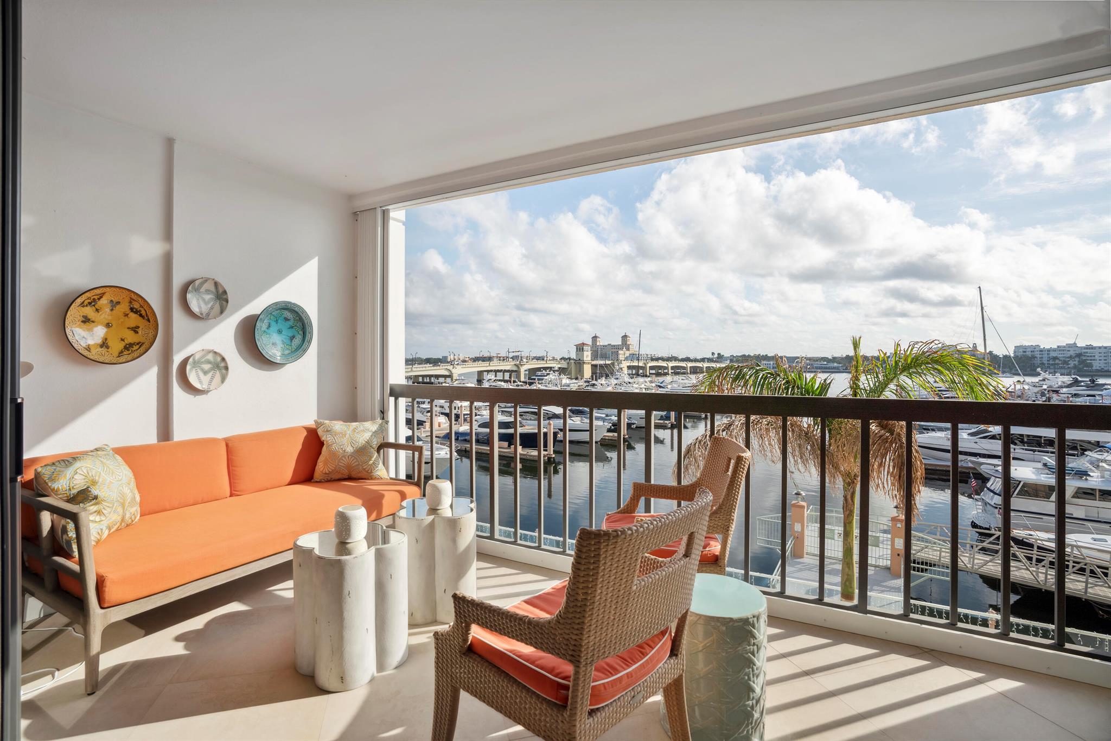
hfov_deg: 96.7
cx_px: 556
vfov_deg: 73.7
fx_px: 494
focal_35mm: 16
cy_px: 370
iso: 400
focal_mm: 16
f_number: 8
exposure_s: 1/640
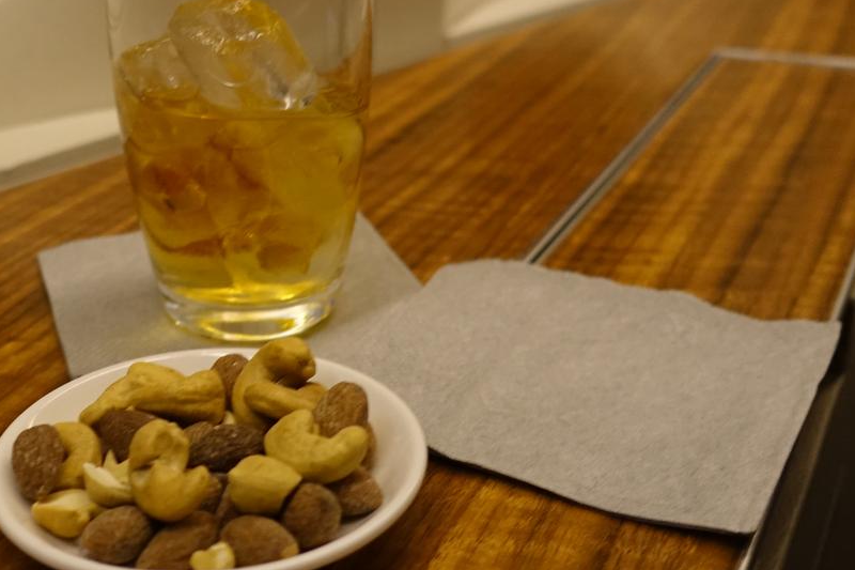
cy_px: 152
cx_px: 222
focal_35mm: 54
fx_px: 1282
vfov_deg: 24.8
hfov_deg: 36.1
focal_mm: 8.8
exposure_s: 1/30
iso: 400
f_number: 1.8
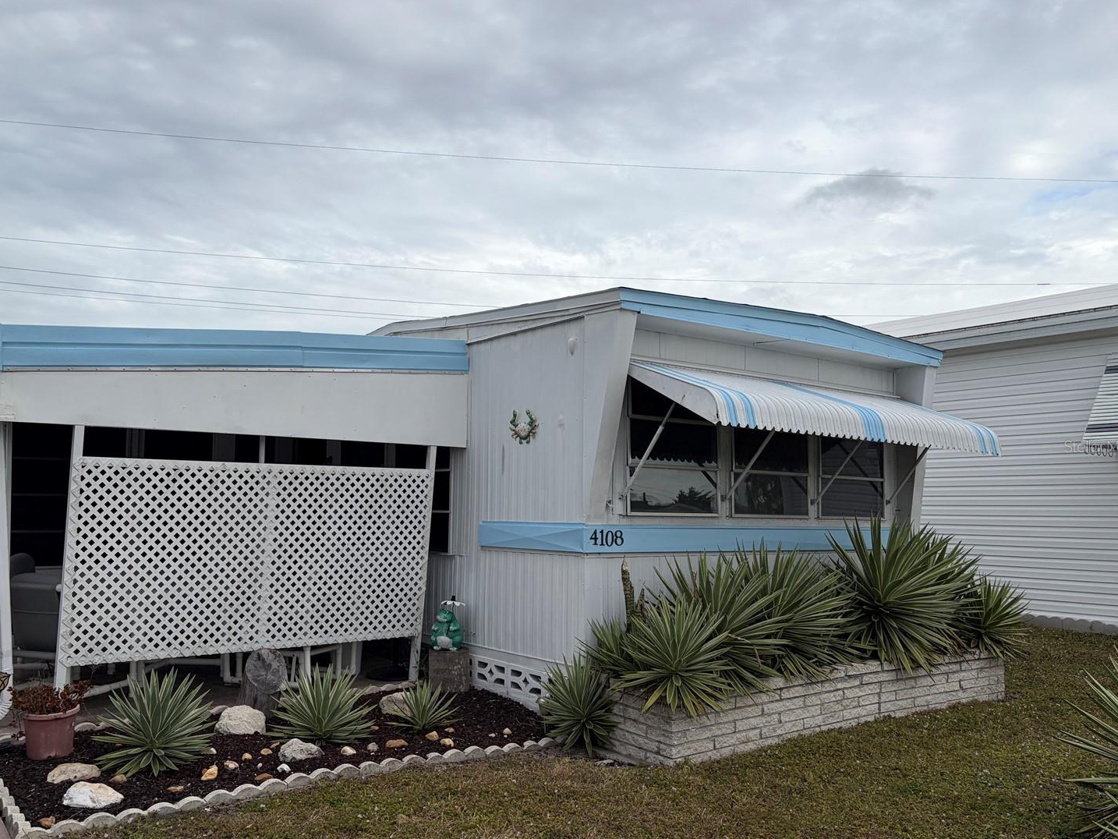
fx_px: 937
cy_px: 446
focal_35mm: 29
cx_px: 514
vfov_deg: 48.2
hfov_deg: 61.6
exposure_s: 1/3831
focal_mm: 5.96
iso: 50
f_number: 1.6
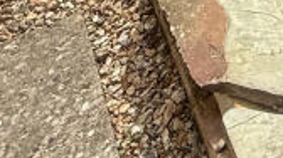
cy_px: -412
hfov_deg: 18.3
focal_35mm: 93
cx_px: 504
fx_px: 697
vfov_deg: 8.7
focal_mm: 2.22
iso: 64
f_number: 2.2
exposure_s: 1/1189
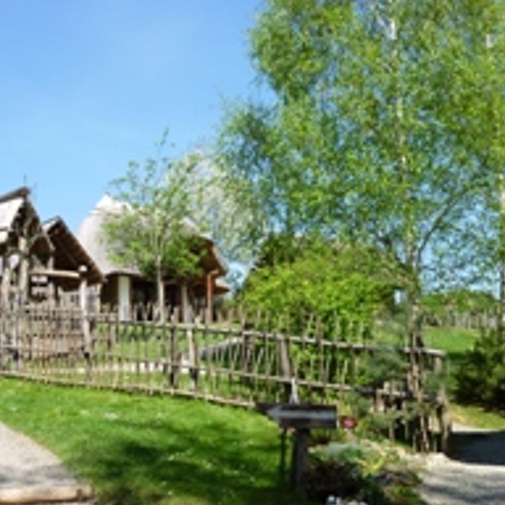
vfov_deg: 36.5
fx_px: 759
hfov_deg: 36.6
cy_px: 329
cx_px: 192
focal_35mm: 46
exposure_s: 1/320
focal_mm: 4.5
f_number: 3.3
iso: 80
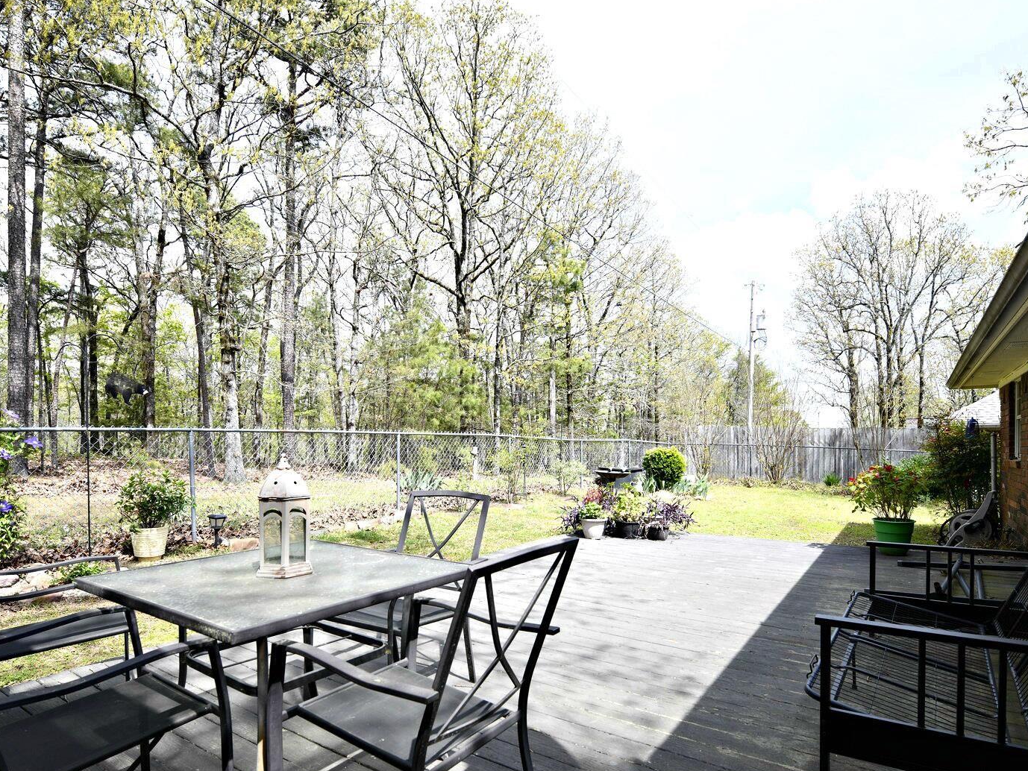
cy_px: 452
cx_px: 497
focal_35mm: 20
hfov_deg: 81.7
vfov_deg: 65.5
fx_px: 594
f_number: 5
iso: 64
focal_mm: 14
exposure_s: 1/100
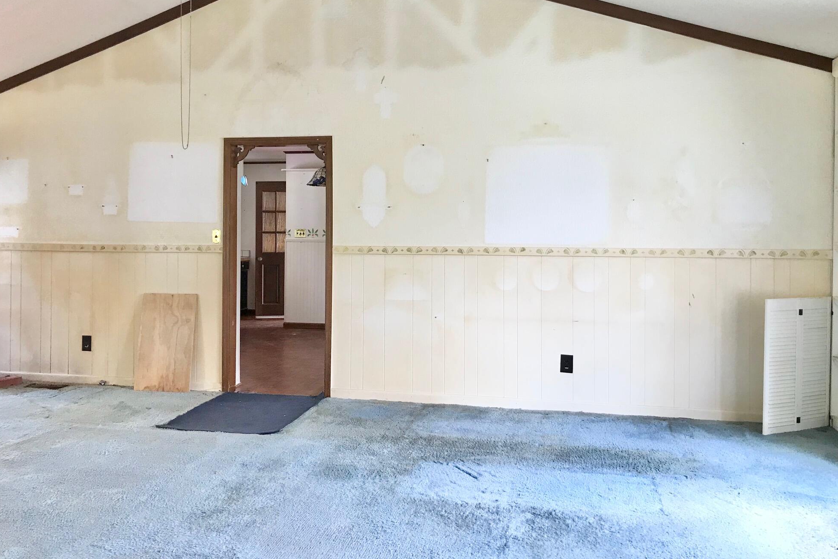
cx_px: 413
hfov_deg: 61.9
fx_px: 698
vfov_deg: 43.5
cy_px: 239
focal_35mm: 30
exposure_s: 1/31
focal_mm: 3.99
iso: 25
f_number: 1.8
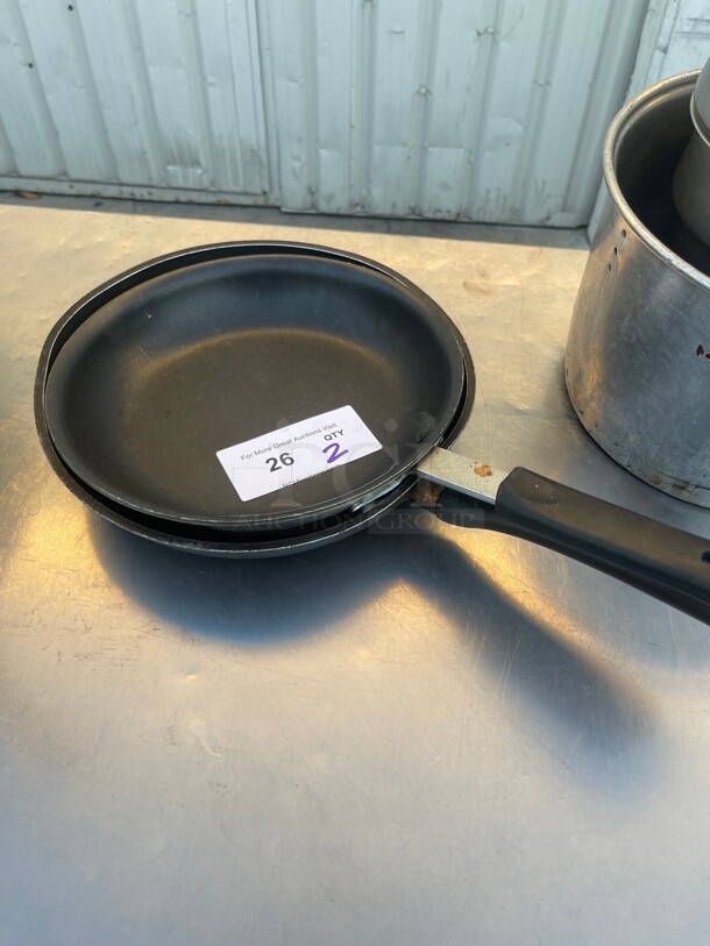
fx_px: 711
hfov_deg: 53.1
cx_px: 355
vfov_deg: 67.3
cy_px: 473
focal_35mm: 26
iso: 32
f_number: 1.6
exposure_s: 1/162
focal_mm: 5.1
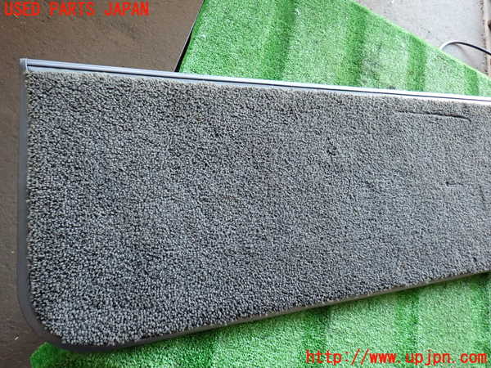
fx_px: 355
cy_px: 184
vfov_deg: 54.9
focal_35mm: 25
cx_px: 246
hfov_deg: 69.4
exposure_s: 1/30
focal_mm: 4.5
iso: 320
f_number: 2
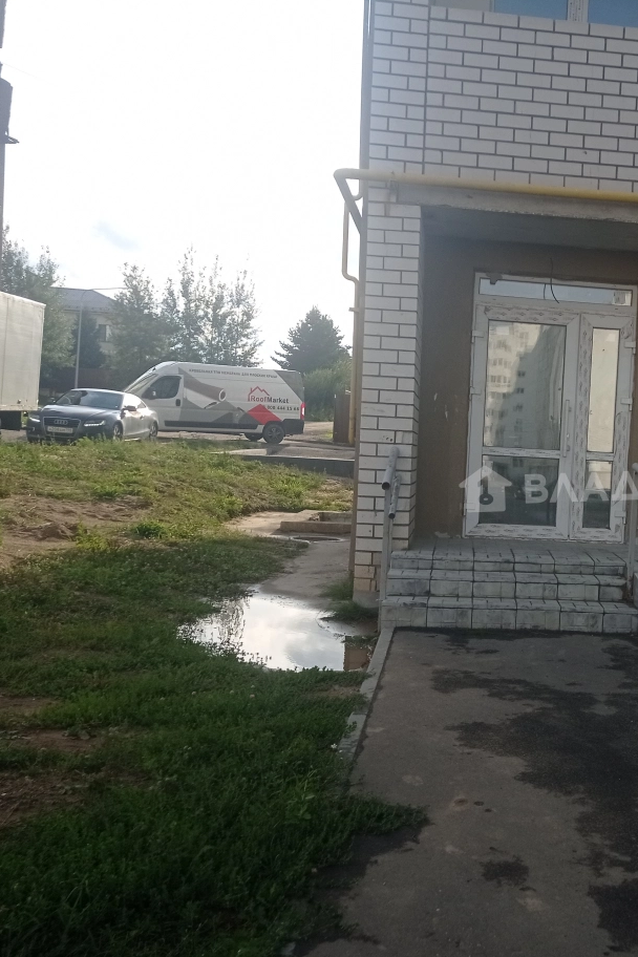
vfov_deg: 48.5
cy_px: 485
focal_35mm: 40
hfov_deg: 31.7
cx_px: 581
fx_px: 1063
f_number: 1.79
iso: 101
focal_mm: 4.74
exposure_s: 1/1880
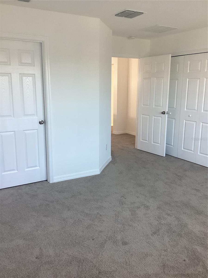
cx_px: 104
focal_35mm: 31
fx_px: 248
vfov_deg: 58.4
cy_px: 139
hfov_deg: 45.4
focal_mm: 3.3
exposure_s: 1/60
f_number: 2.4
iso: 100
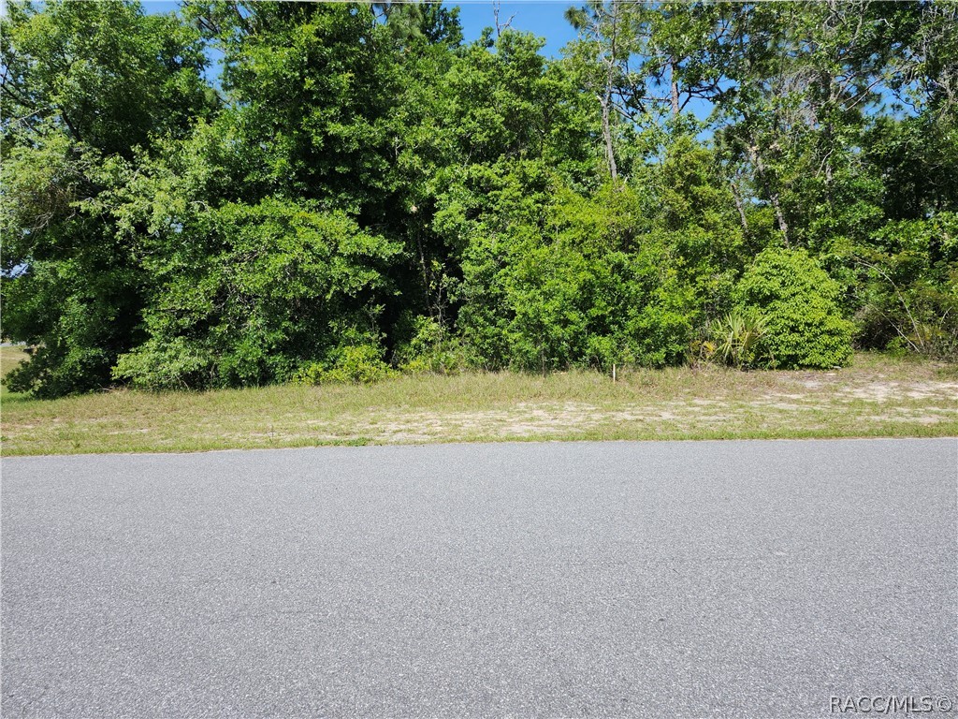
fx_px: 637
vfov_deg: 58.9
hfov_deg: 73.9
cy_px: 360
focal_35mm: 23
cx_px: 479
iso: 25
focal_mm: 5.54
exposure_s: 1/1437
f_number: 1.8
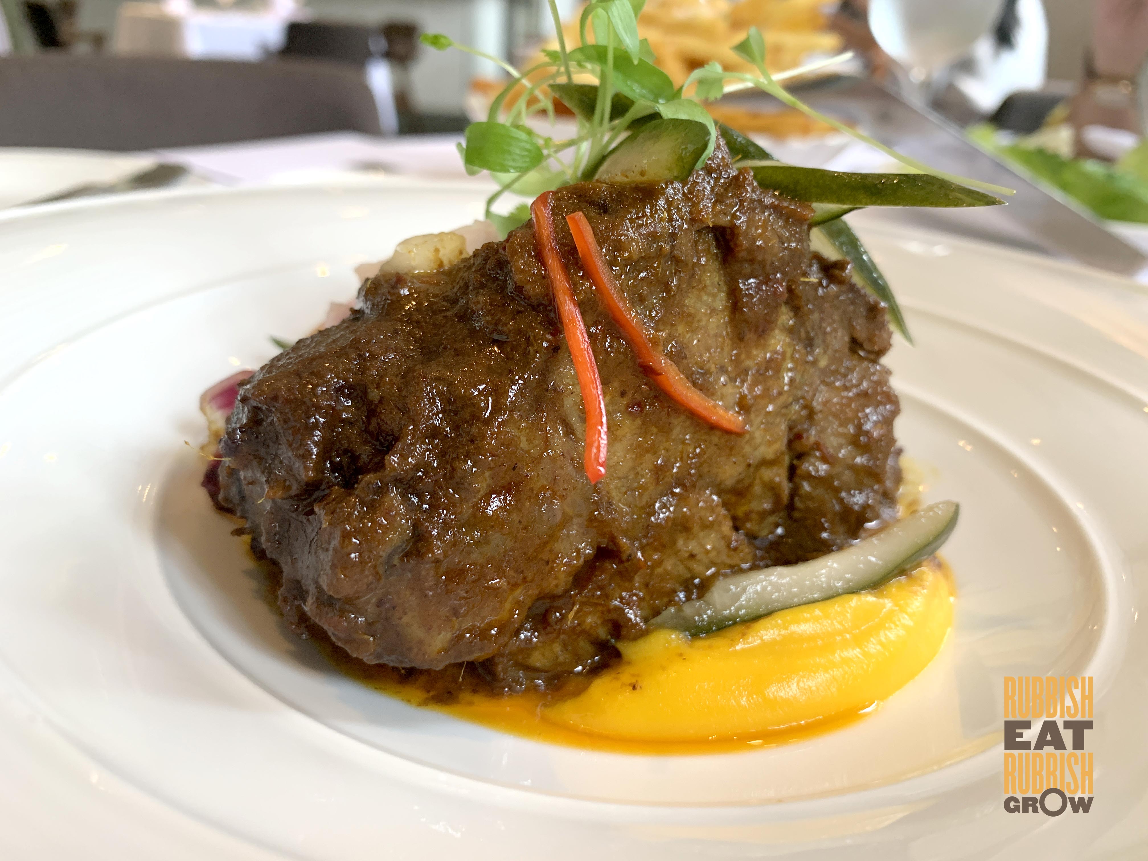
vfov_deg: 53.1
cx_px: 574
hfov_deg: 67.3
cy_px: 430
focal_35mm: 26
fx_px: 862
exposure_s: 1/76
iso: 100
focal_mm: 4.25
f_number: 1.8
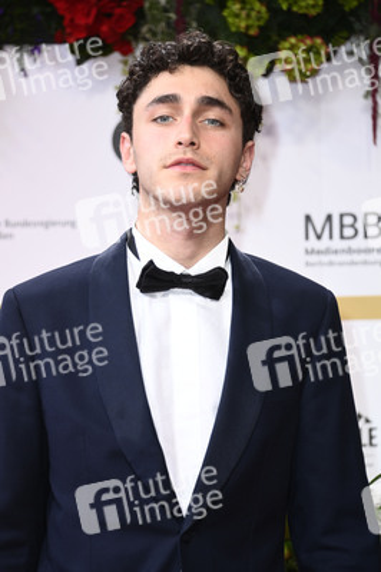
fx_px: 2306
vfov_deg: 14.2
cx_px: 190
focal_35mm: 145
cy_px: 286
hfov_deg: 9.4
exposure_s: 1/200
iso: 800
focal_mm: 145
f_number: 5.6
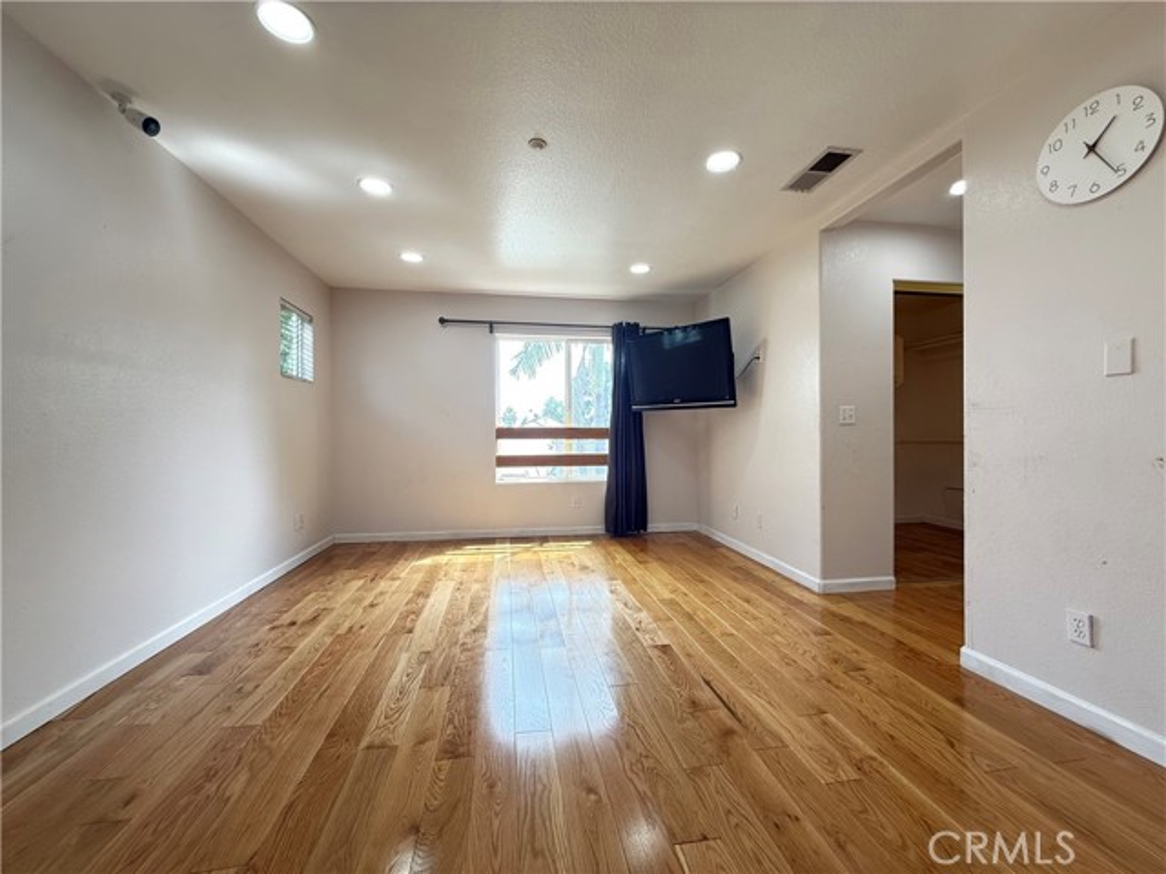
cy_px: 437
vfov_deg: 85.7
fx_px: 472
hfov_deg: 102.1
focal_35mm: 14
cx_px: 583
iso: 250
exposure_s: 1/120
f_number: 2.2
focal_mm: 2.22
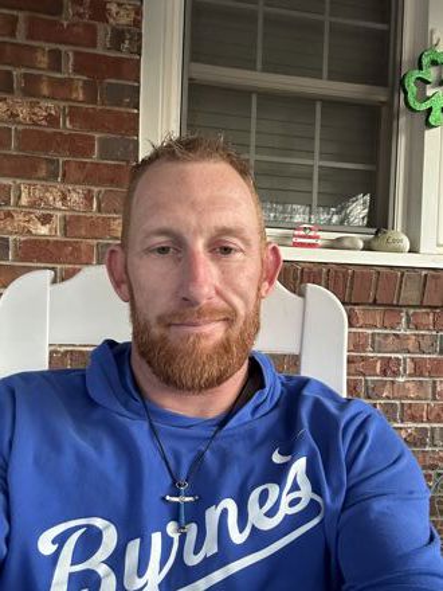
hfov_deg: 46.8
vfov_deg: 60.0
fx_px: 512
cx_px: 222
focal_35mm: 30
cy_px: 296
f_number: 1.9
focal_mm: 2.69
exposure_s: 1/60
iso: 160
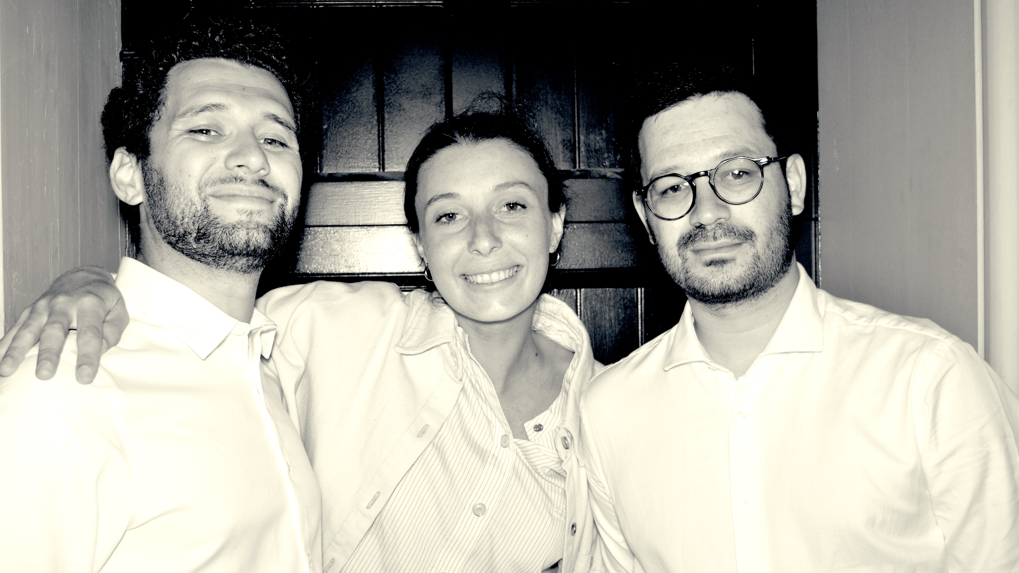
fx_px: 1108
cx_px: 511
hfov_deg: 49.4
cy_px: 312
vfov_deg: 29.0
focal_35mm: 41
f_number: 5.6
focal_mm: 26
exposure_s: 1/100
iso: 400
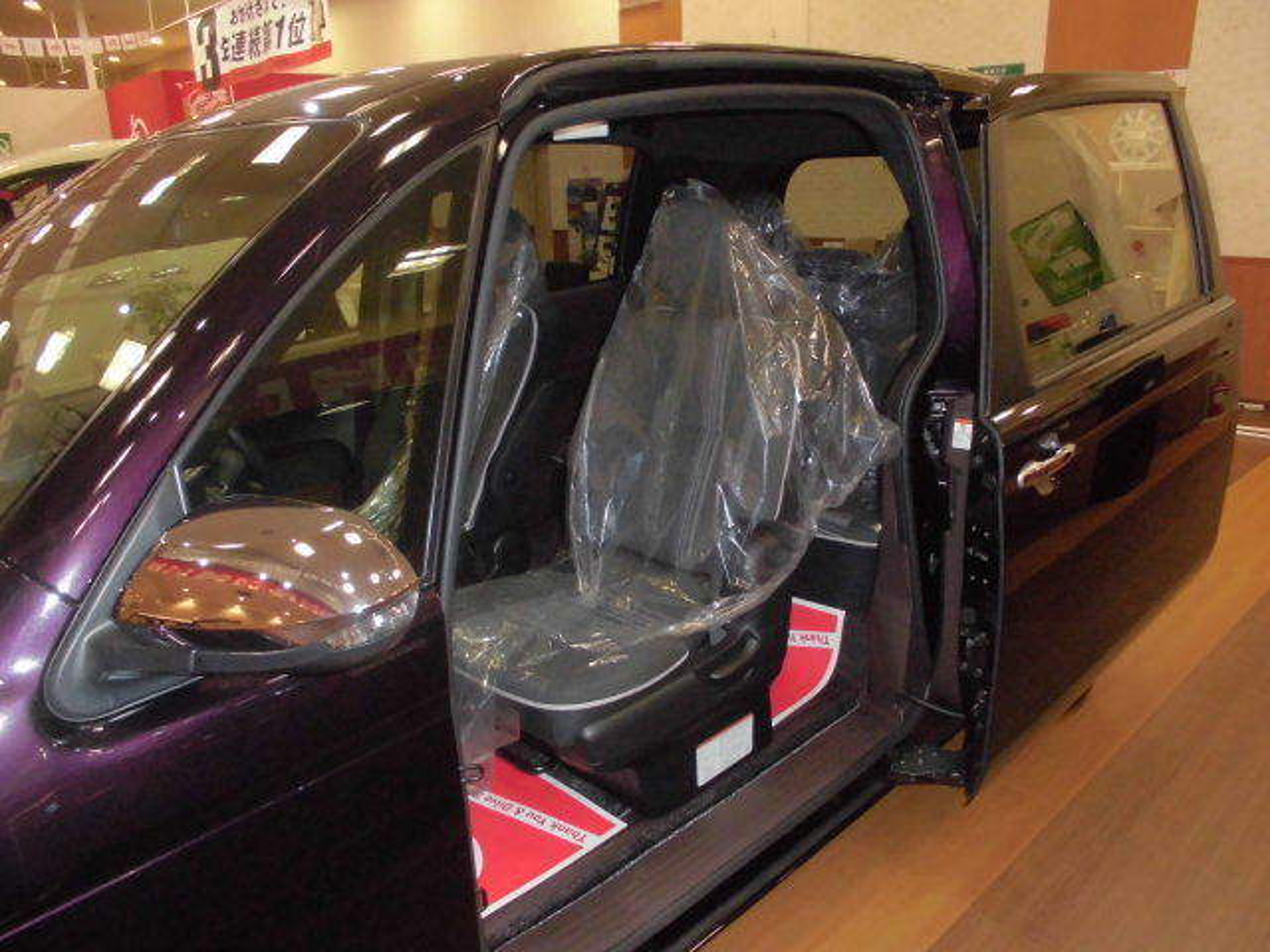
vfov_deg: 53.1
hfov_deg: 67.3
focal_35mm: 26
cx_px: 635
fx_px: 954
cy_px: 476
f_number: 3.5
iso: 400
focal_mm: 4.6
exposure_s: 1/60
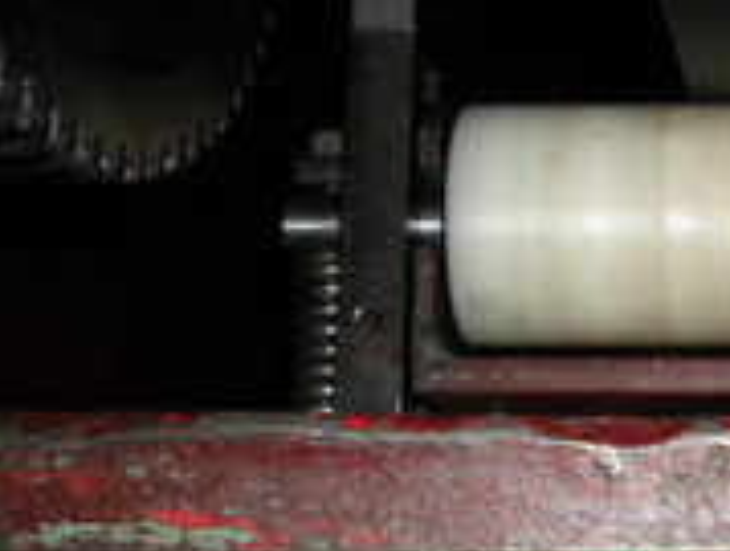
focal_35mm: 78
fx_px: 1648
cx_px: 812
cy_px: 339
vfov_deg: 18.9
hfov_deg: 23.4
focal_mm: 6.3
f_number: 3.1
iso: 400
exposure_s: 1/30
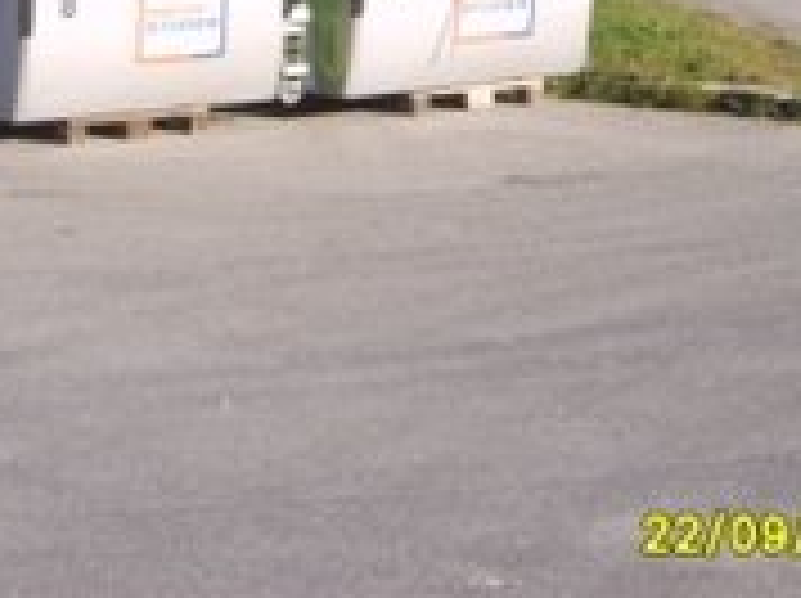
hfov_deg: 16.8
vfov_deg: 12.4
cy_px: -58
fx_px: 2704
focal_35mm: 117
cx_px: 270
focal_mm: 8.7
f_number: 3.3
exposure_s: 1/350
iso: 50
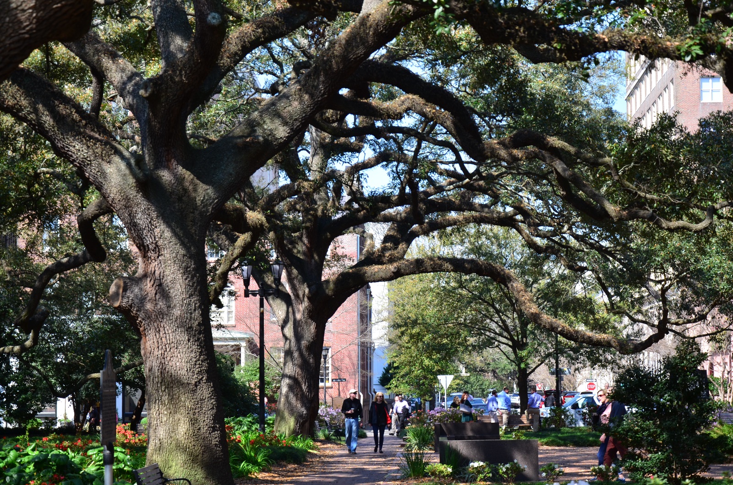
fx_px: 1524
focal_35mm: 75
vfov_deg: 18.1
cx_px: 366
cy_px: 242
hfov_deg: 27.1
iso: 250
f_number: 7.1
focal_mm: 50
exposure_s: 1/320
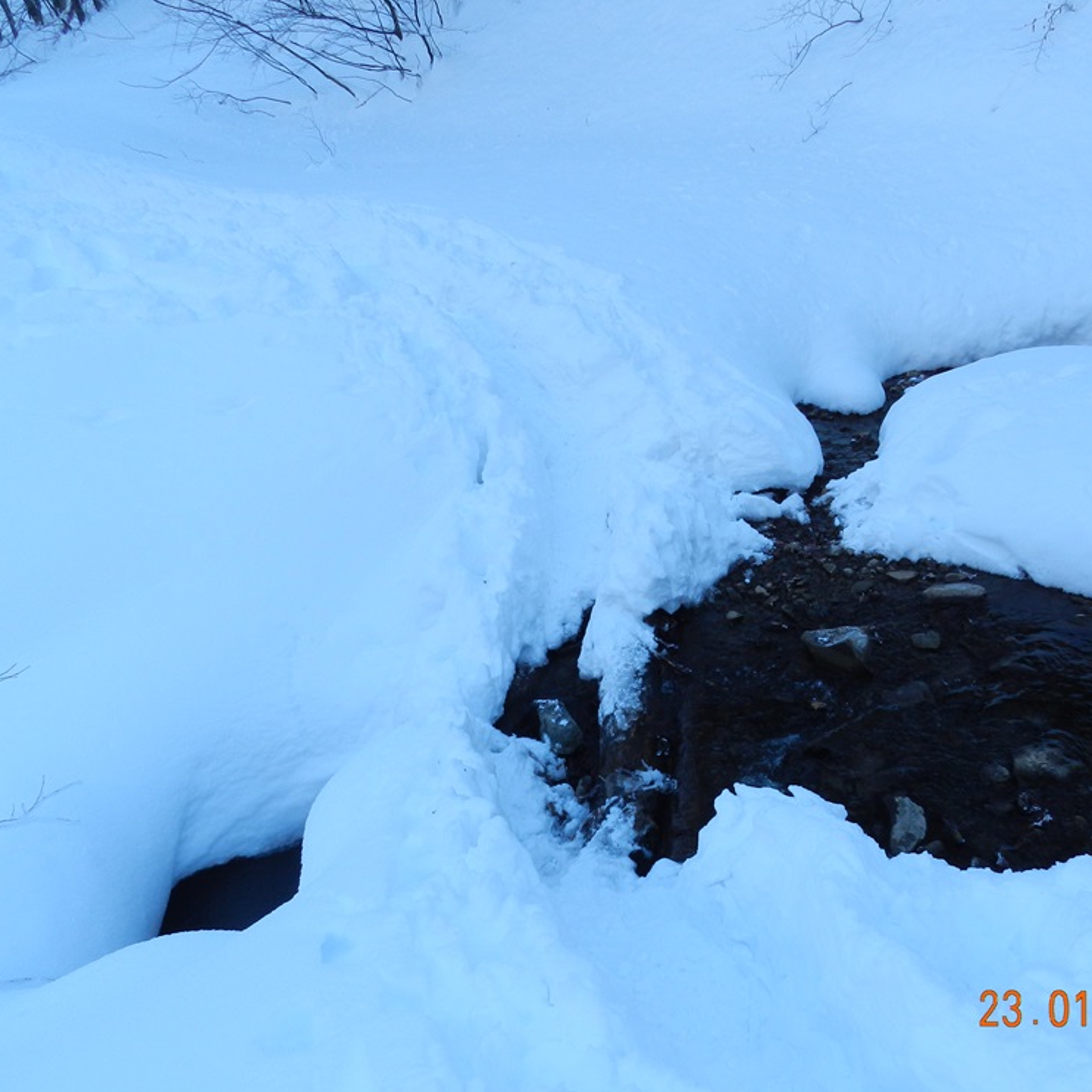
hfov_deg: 56.6
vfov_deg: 57.3
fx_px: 999
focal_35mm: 28
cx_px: 688
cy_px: 561
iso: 160
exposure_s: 1/320
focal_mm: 4
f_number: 3.4
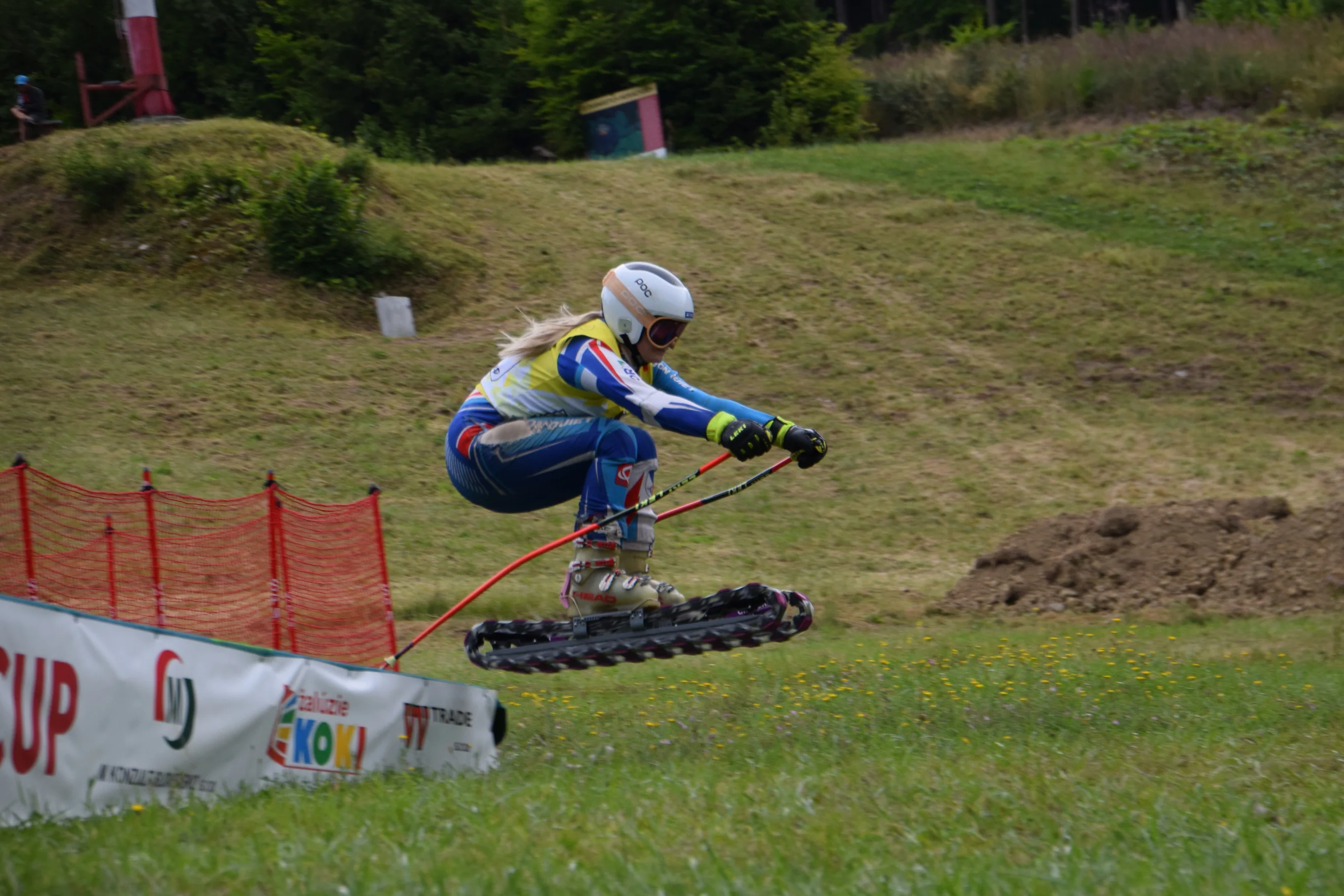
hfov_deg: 12.1
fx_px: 6366
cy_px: 469
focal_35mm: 171
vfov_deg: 8.1
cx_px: 708
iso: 560
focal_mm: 105
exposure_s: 1/1000
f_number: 6
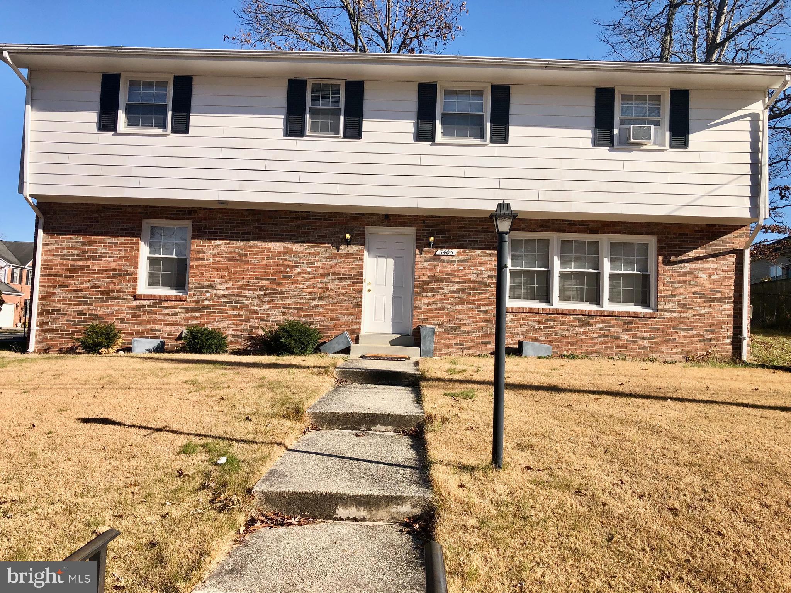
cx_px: 396
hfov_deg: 63.4
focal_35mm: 28
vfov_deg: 49.7
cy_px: 296
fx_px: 640
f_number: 1.8
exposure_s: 1/2088
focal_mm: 3.99
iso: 20
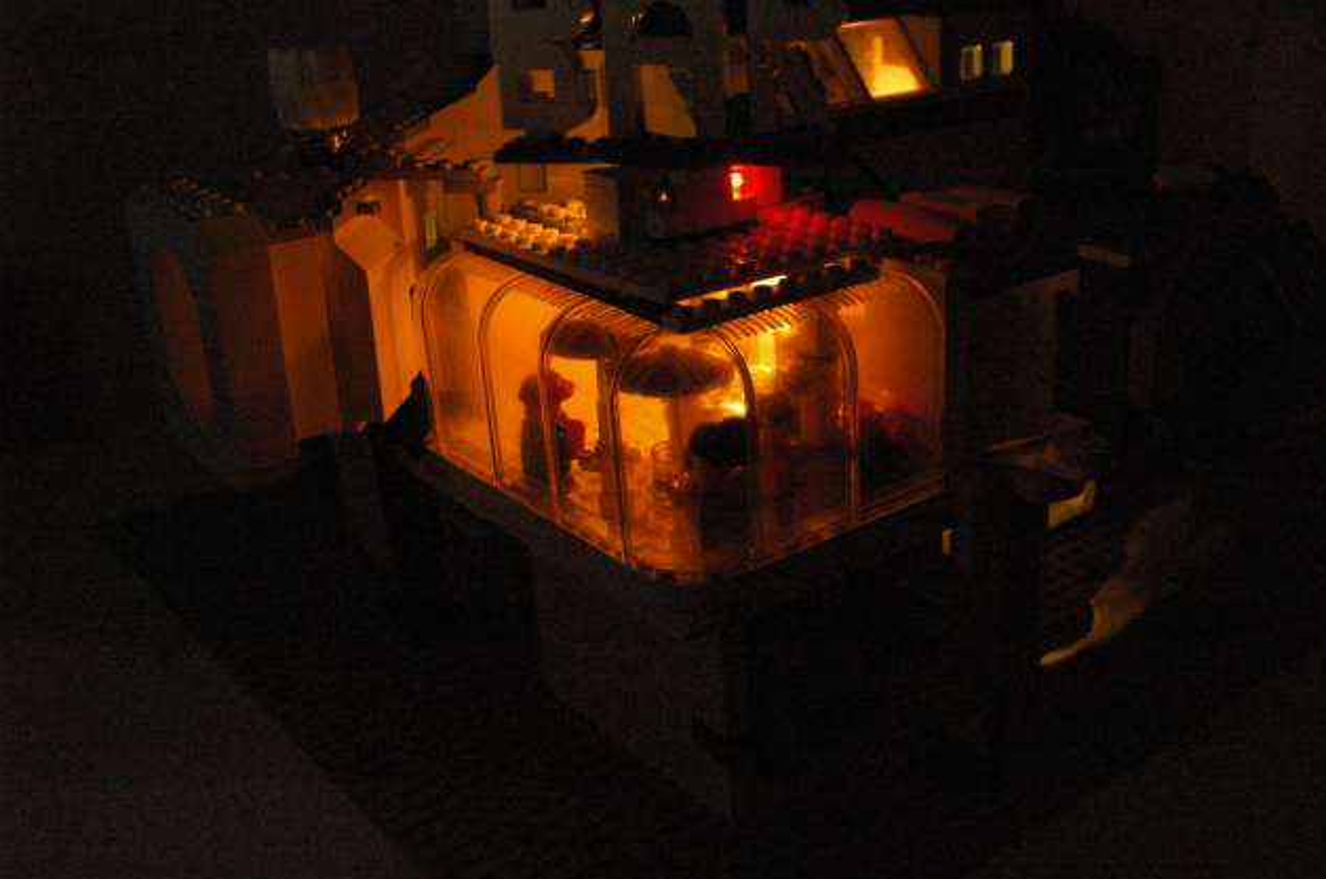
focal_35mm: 42
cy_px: 492
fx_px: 1544
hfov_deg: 46.0
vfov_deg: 31.7
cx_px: 841
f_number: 5
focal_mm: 22
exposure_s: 1/20
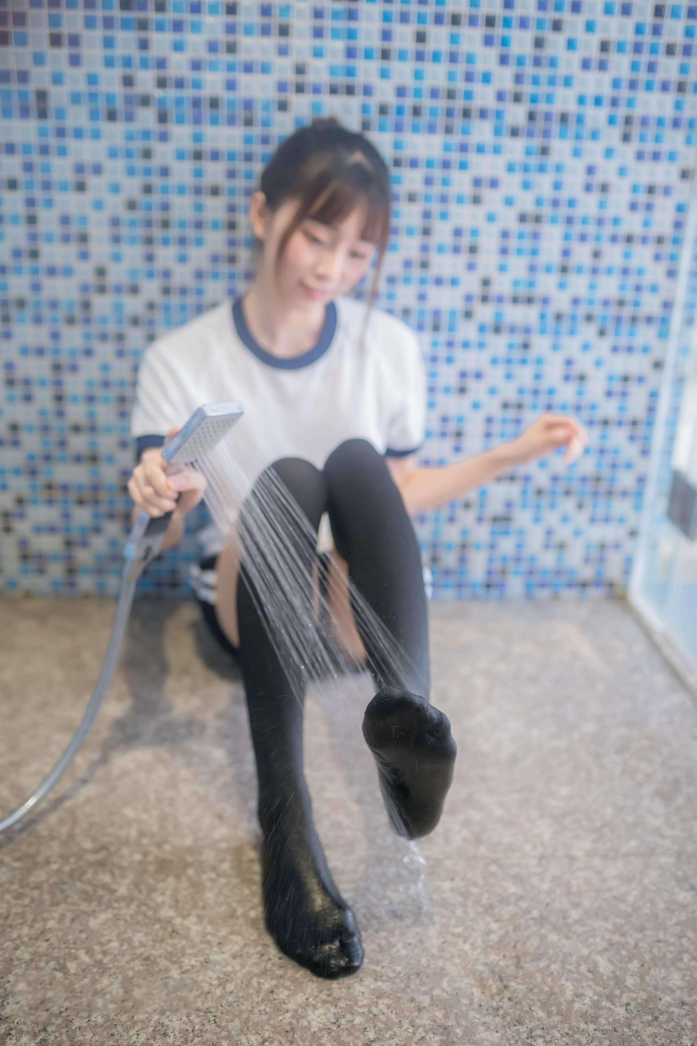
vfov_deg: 54.4
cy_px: 523
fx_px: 1016
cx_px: 348
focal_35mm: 35
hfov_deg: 37.9
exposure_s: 1/100
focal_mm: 35
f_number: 1.8
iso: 2000
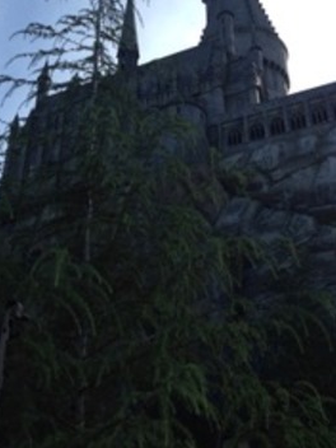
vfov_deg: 41.7
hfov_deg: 32.2
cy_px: 163
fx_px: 582
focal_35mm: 45
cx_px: 162
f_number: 2.4
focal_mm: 4.12
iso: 50
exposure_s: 1/985
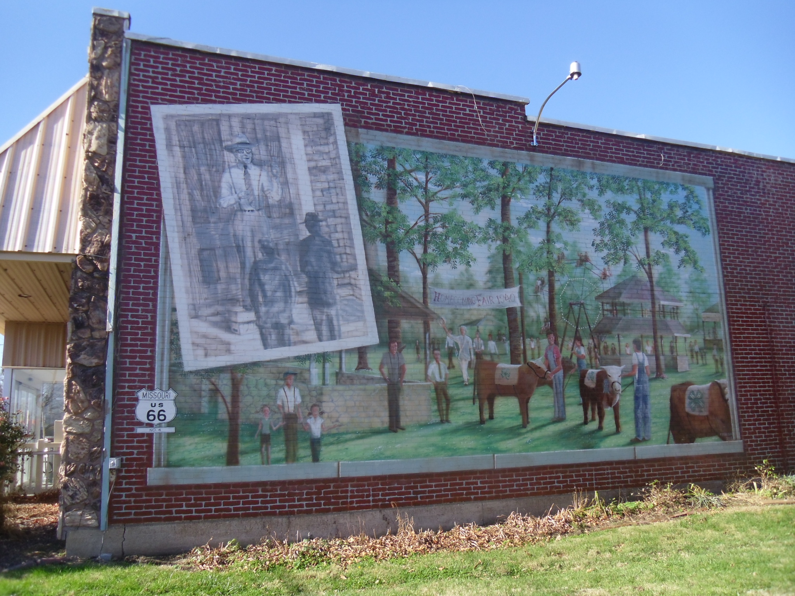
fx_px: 712
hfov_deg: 58.4
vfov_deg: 45.4
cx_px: 398
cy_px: 298
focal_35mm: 31
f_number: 3.3
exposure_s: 1/378
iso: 80
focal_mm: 5.6
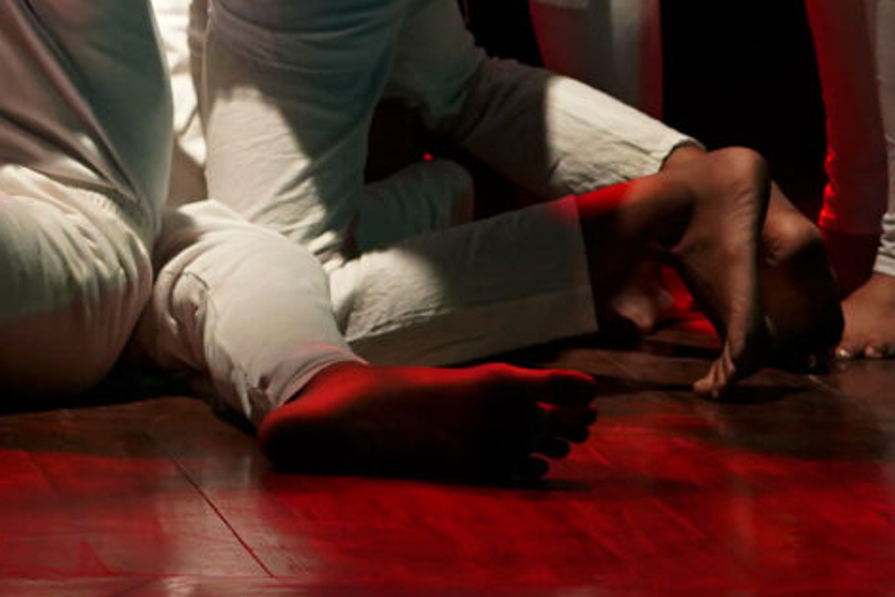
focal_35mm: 272
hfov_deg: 7.3
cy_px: -997
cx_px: -939
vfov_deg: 4.9
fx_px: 6762
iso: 2000
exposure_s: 1/160
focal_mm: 50
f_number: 4
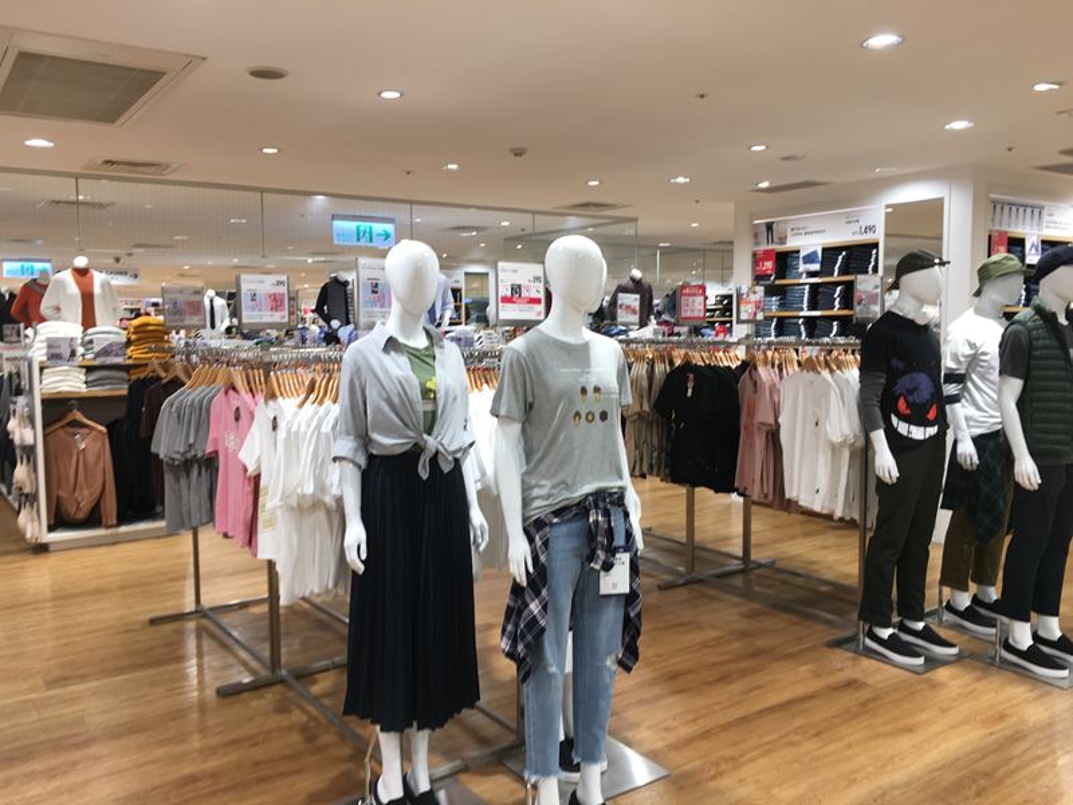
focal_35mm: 29
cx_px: 536
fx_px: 899
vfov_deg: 48.2
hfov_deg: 61.7
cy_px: 402
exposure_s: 1/60
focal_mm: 4.15
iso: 32
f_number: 2.2
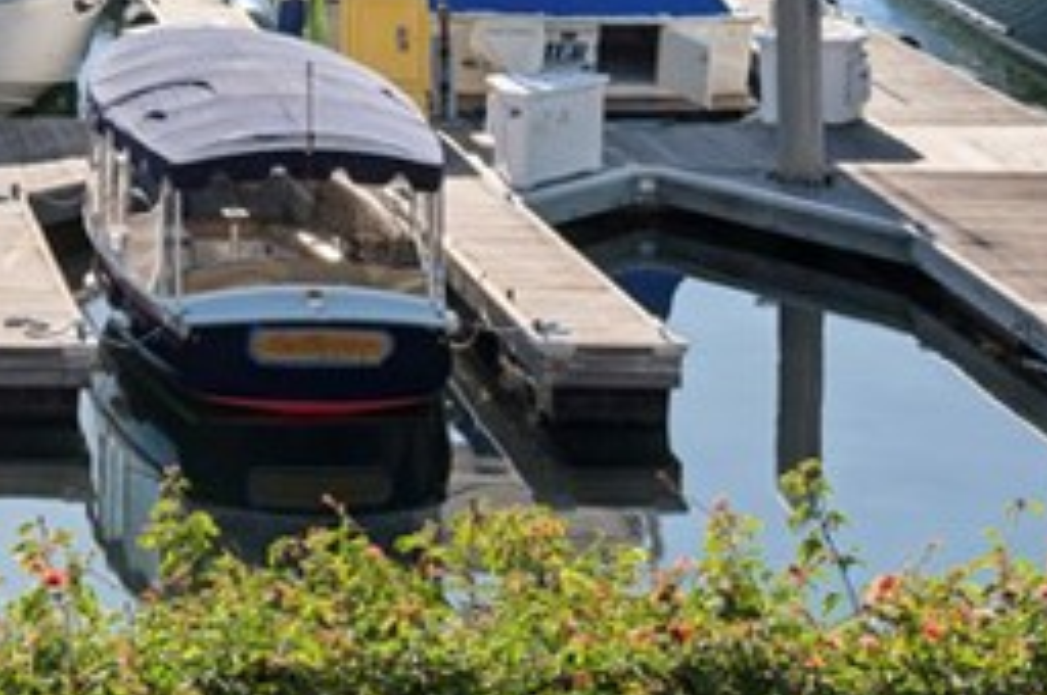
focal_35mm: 116
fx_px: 3369
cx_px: -274
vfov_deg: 11.0
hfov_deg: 16.8
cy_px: -583
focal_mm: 29
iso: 80
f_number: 9
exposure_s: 1/125
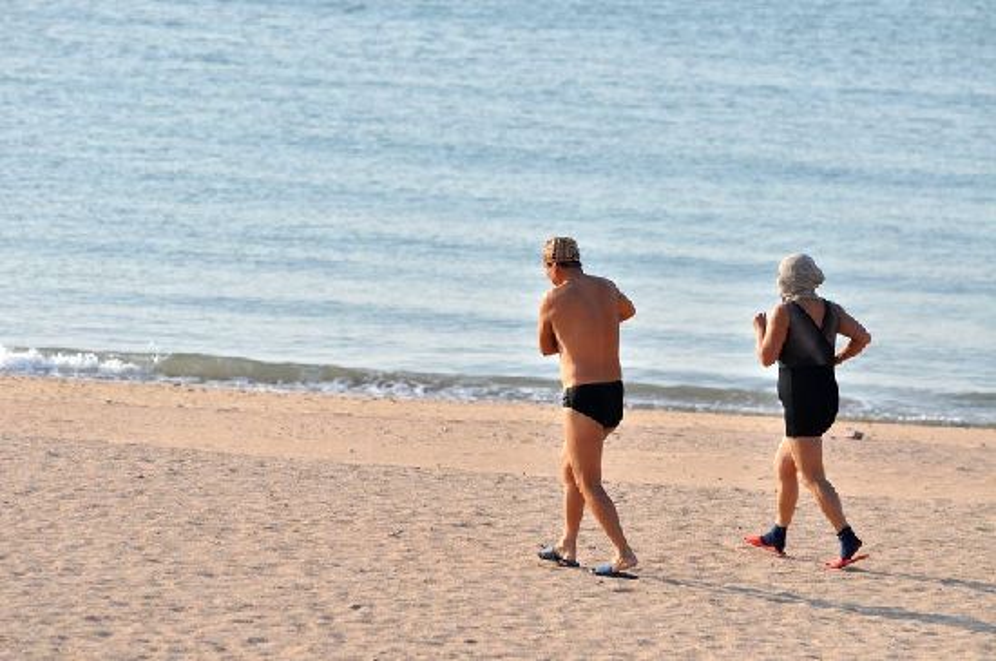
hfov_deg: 6.9
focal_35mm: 300
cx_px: 498
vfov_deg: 4.6
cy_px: 330
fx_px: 8288
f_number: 6.3
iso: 400
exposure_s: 1/2500
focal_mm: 200
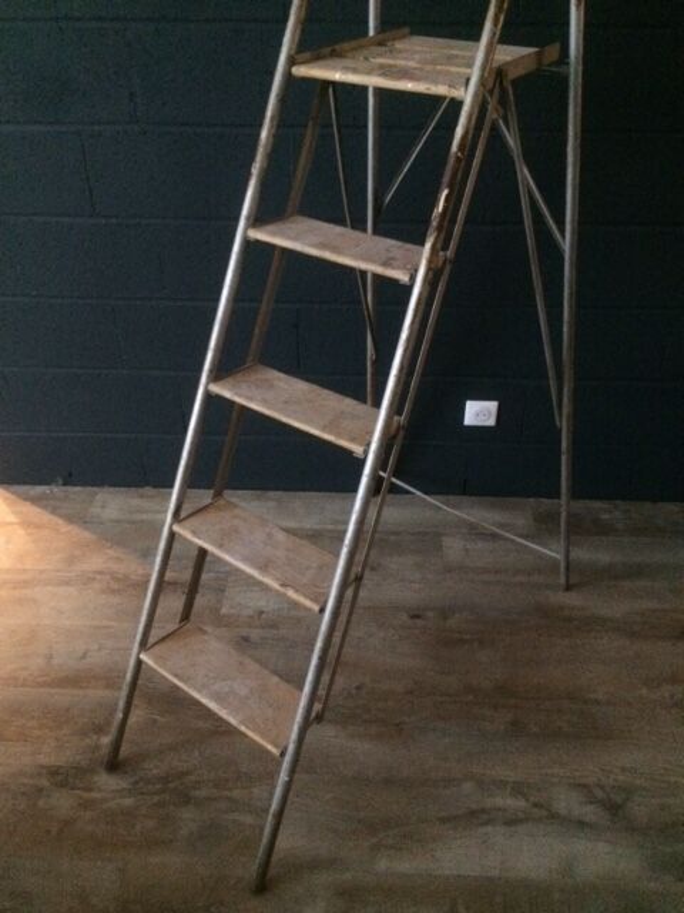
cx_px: 342
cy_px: 456
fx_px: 764
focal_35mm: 29
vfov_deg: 61.7
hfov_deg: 48.2
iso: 500
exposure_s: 1/17
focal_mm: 4.15
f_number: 2.2
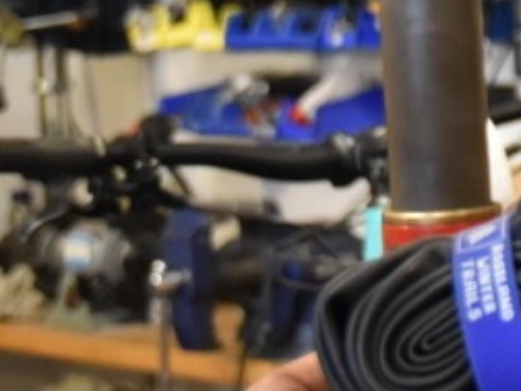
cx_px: 976
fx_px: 2649
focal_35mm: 176
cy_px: -26
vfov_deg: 8.4
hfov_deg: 10.5
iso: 2000
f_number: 3
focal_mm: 24
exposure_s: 1/60
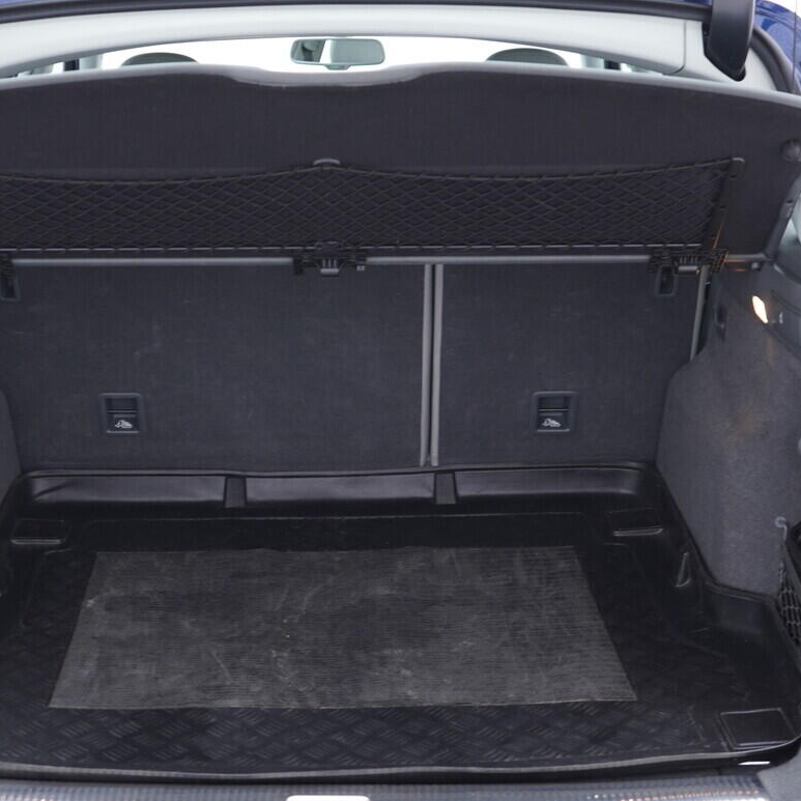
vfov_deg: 30.0
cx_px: 314
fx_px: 1492
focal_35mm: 57
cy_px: 454
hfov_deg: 30.0
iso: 250
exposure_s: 1/40
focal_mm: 24
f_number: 2.8
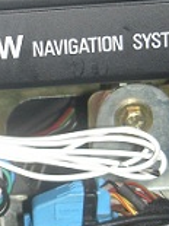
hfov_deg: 10.0
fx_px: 958
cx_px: 0
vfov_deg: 13.4
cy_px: 98
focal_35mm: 147
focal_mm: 6.3
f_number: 3.1
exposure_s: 1/60
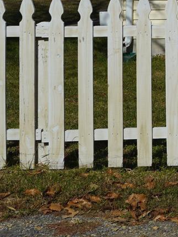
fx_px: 1139
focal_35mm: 166
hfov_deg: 7.8
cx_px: 515
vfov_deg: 11.5
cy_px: -96
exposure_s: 1/500
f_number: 10
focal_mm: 36
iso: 100
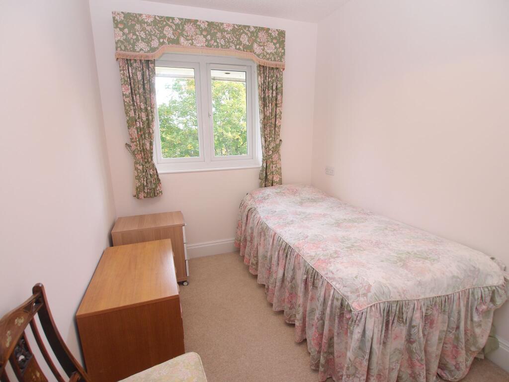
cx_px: 254
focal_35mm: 18
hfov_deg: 87.8
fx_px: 265
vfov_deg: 71.6
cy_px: 191
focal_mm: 9
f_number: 4
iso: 100
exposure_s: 1/60
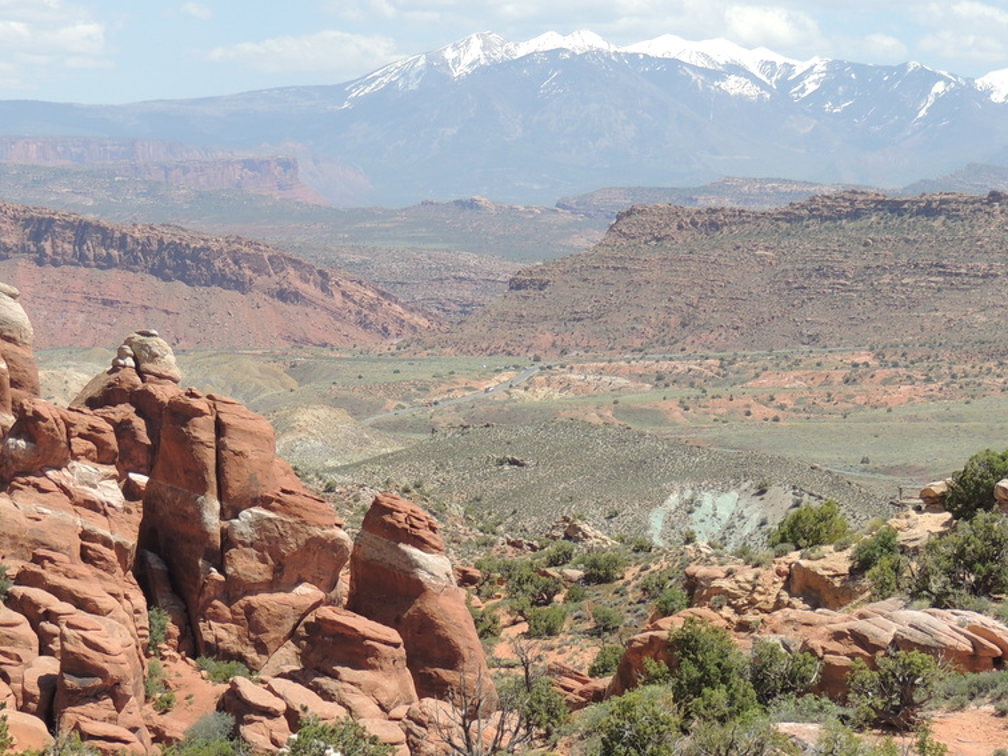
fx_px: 3698
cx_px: 419
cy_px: 520
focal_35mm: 127
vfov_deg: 11.7
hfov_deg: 15.5
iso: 100
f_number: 3.9
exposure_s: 1/640
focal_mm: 13.3
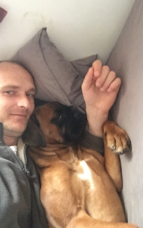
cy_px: 114
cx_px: 62
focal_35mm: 33
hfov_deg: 38.3
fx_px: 206
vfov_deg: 58.1
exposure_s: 1/15
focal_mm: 2.65
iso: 500
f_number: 2.2
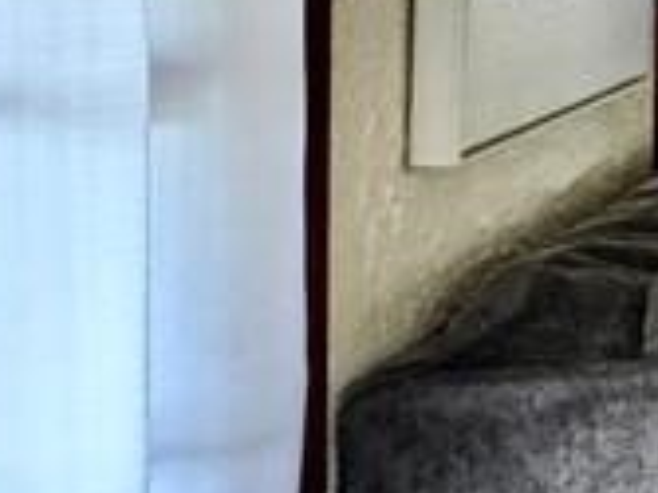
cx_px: 1836
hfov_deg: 12.5
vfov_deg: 16.4
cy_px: -118
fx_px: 1634
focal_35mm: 86
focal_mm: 2.22
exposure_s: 1/60
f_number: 2.2
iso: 800
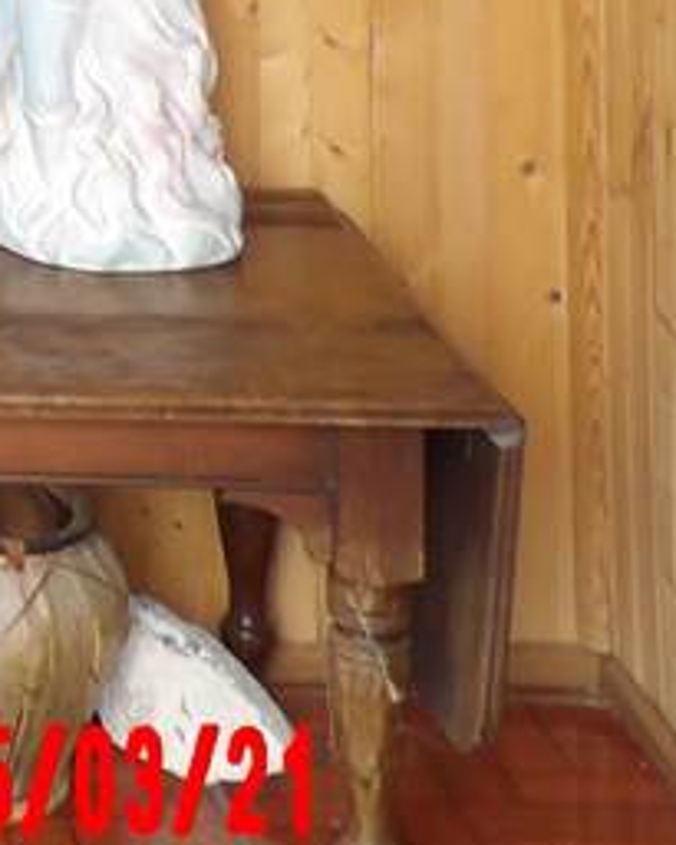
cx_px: -1085
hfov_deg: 10.7
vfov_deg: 15.1
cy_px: -452
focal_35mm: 117
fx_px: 2924
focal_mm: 4.3
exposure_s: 1/33
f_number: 3.2
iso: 100
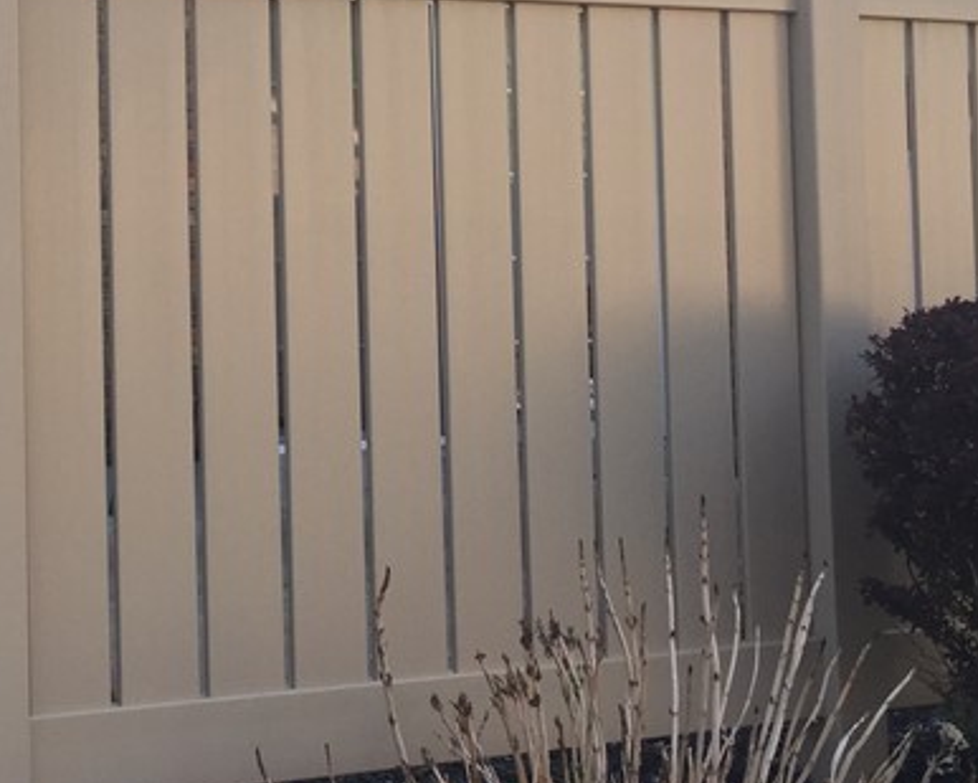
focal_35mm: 75
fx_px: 2171
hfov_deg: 24.4
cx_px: 41
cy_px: 170
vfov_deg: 20.2
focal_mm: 4.15
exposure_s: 1/240
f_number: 2.2
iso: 32
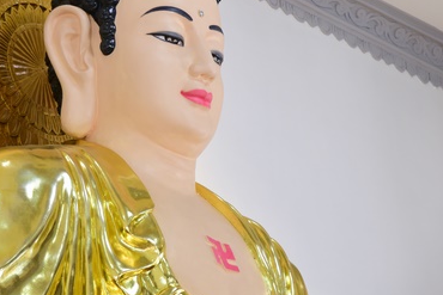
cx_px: 182
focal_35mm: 172
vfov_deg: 8.0
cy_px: 64
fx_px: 2117
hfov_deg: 11.9
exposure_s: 1/60
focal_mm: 98
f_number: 4
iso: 640
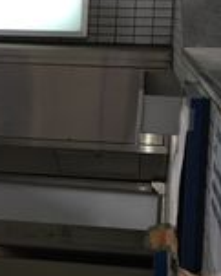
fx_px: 980
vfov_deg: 16.0
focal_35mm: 120
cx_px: -84
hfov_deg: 12.4
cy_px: 135
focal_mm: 4.15
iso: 32
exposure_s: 1/30
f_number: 2.2
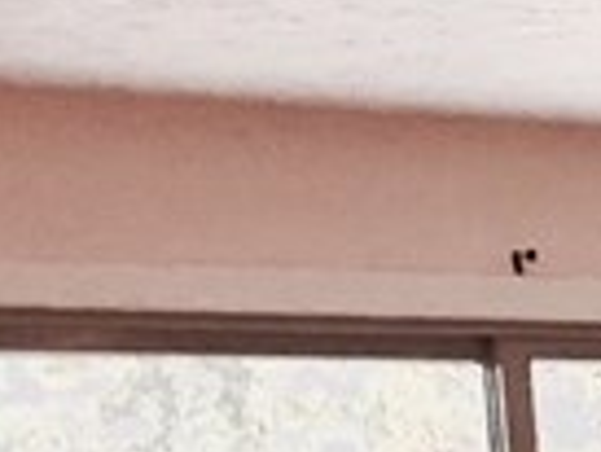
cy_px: 1303
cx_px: 1750
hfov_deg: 7.9
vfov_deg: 6.3
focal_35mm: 217
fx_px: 3771
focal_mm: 4.15
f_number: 2.2
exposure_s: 1/15
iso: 32
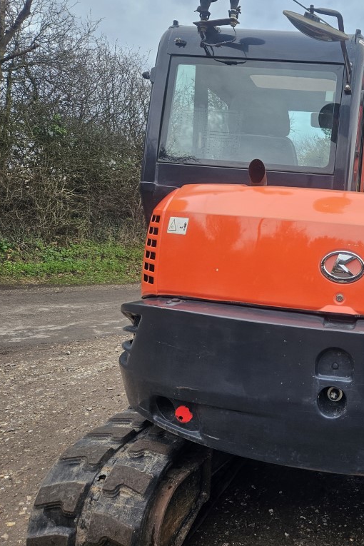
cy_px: 273
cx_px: 355
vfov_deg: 58.7
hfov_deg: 37.2
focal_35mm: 32
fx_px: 485
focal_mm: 5.4
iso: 125
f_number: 1.8
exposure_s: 1/190
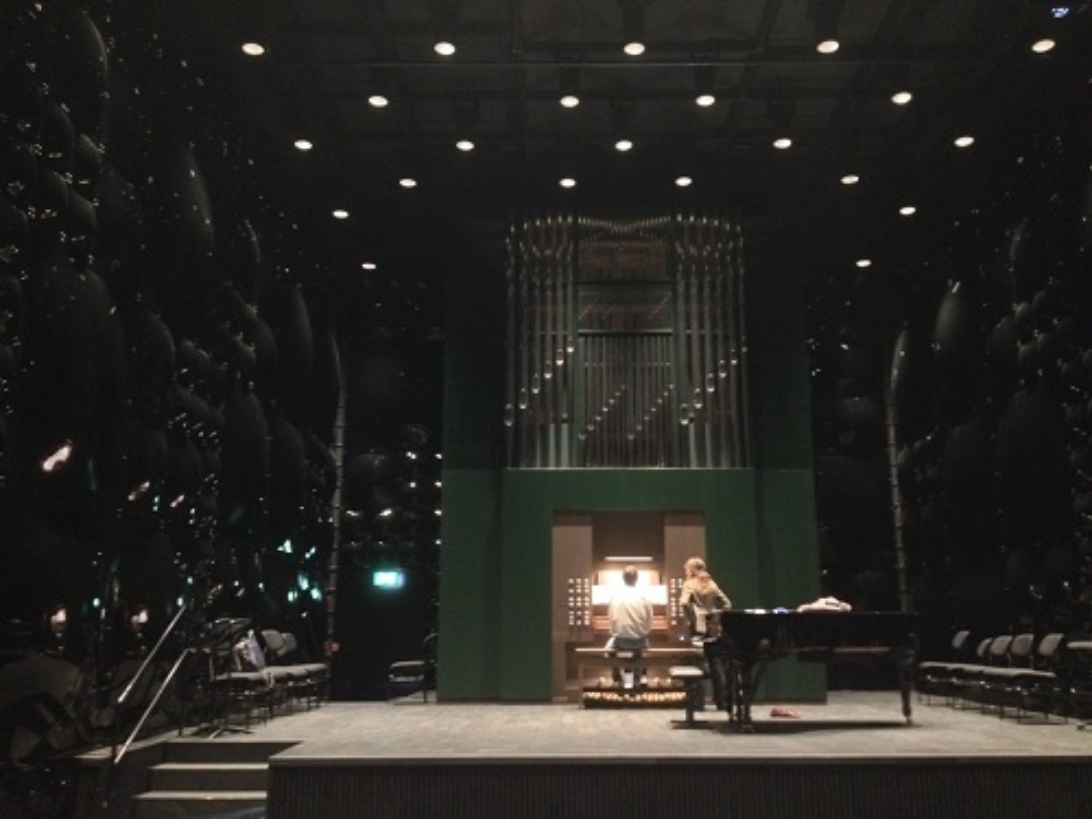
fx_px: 1104
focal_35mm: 35
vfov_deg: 40.7
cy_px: 410
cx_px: 546
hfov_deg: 52.6
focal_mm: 4.28
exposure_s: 1/15
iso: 800
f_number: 2.4
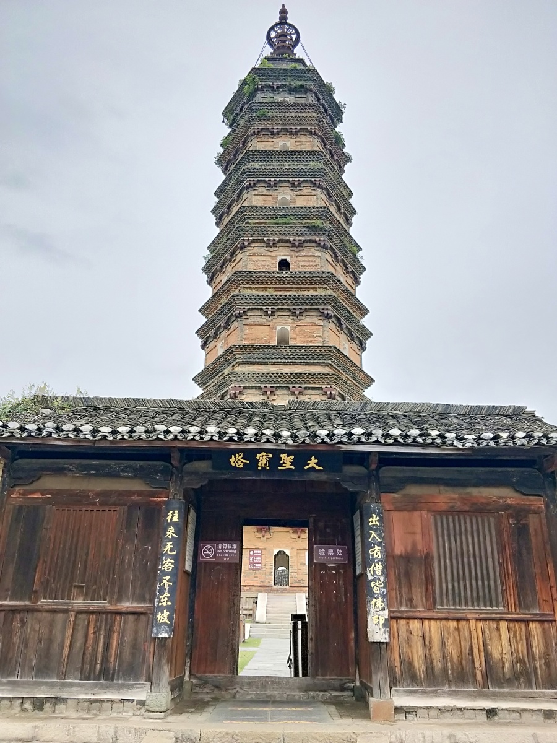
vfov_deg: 69.4
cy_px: 372
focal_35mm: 25
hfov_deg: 54.9
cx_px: 278
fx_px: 536
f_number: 1.7
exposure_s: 1/847
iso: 88
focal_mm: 4.27
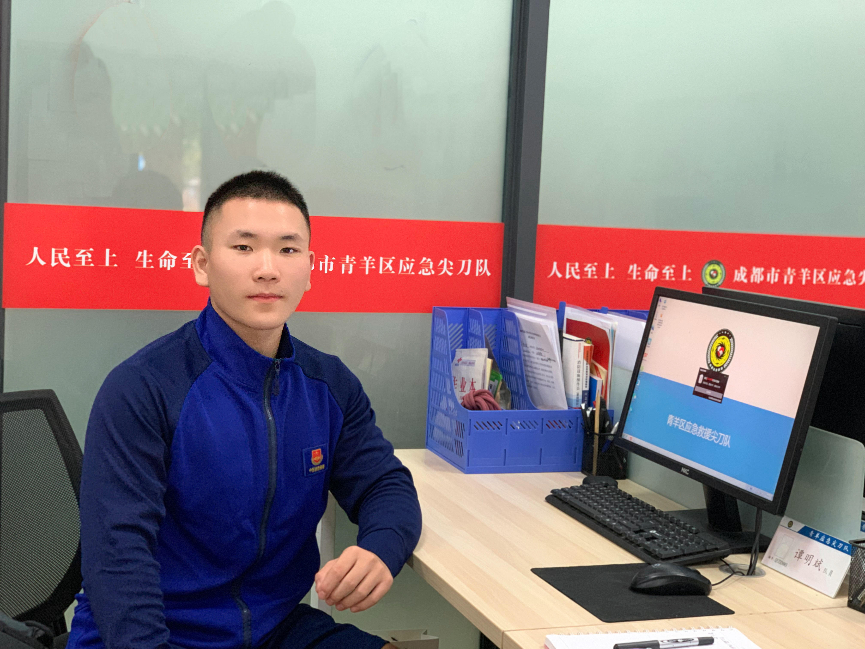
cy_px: 324
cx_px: 432
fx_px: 1299
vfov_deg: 28.0
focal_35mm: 52
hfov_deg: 36.8
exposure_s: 1/50
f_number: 2.4
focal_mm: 6
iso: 250
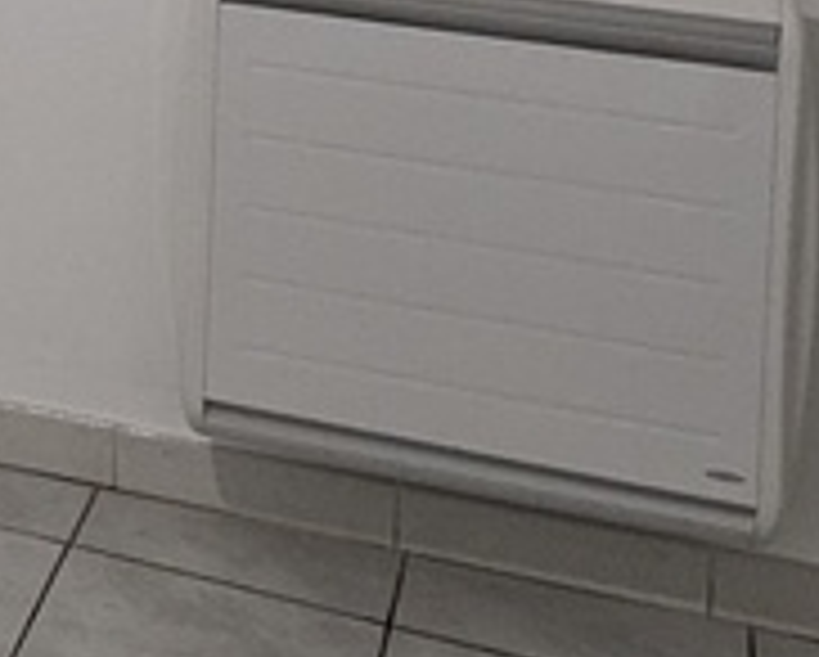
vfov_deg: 13.3
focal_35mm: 103
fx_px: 2499
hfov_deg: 14.5
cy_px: -562
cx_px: -936
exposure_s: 1/23.8
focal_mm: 2.35
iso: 112
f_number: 2.2
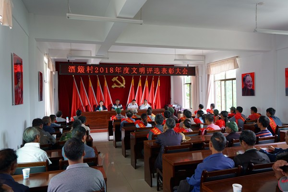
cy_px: 96
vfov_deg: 47.9
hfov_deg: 67.4
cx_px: 144
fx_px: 216
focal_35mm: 27
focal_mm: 27
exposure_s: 1/60
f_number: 4
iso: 500
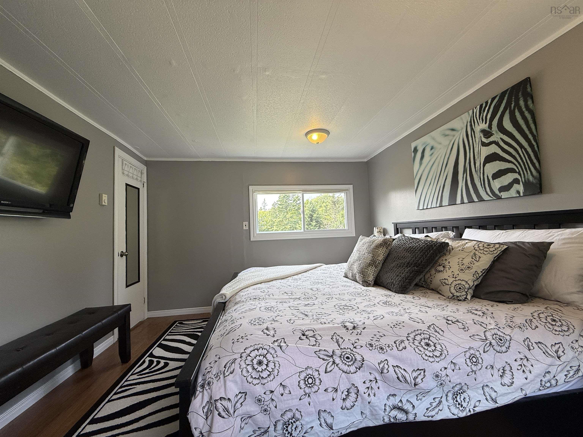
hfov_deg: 102.1
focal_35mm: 14
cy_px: 218
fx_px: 236
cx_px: 292
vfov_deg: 85.7
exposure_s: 1/99
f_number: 2.2
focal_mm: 2.22
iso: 50
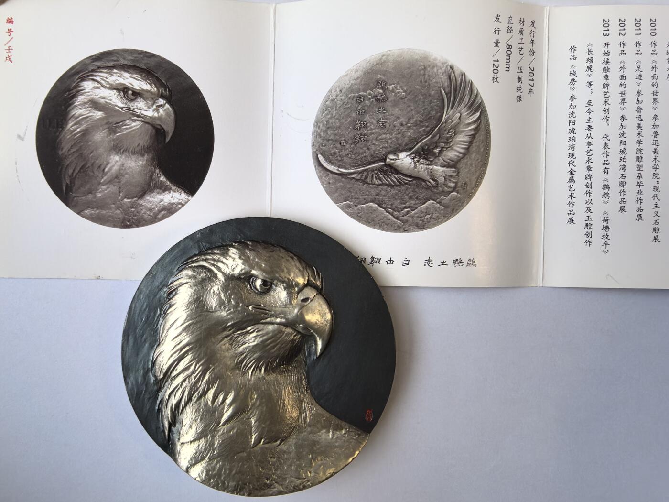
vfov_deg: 51.4
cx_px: 334
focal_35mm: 27
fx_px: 522
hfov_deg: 65.3
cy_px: 251
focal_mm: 1.76
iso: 125
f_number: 2.2
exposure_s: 1/50
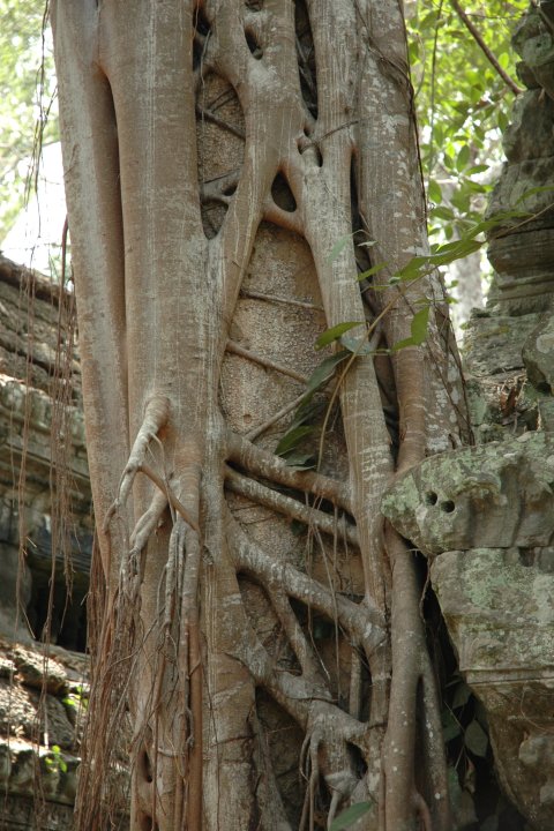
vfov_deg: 19.5
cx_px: 277
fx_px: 2424
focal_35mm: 105
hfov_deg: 13.0
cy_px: 416
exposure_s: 1/80
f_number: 4.5
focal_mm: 70
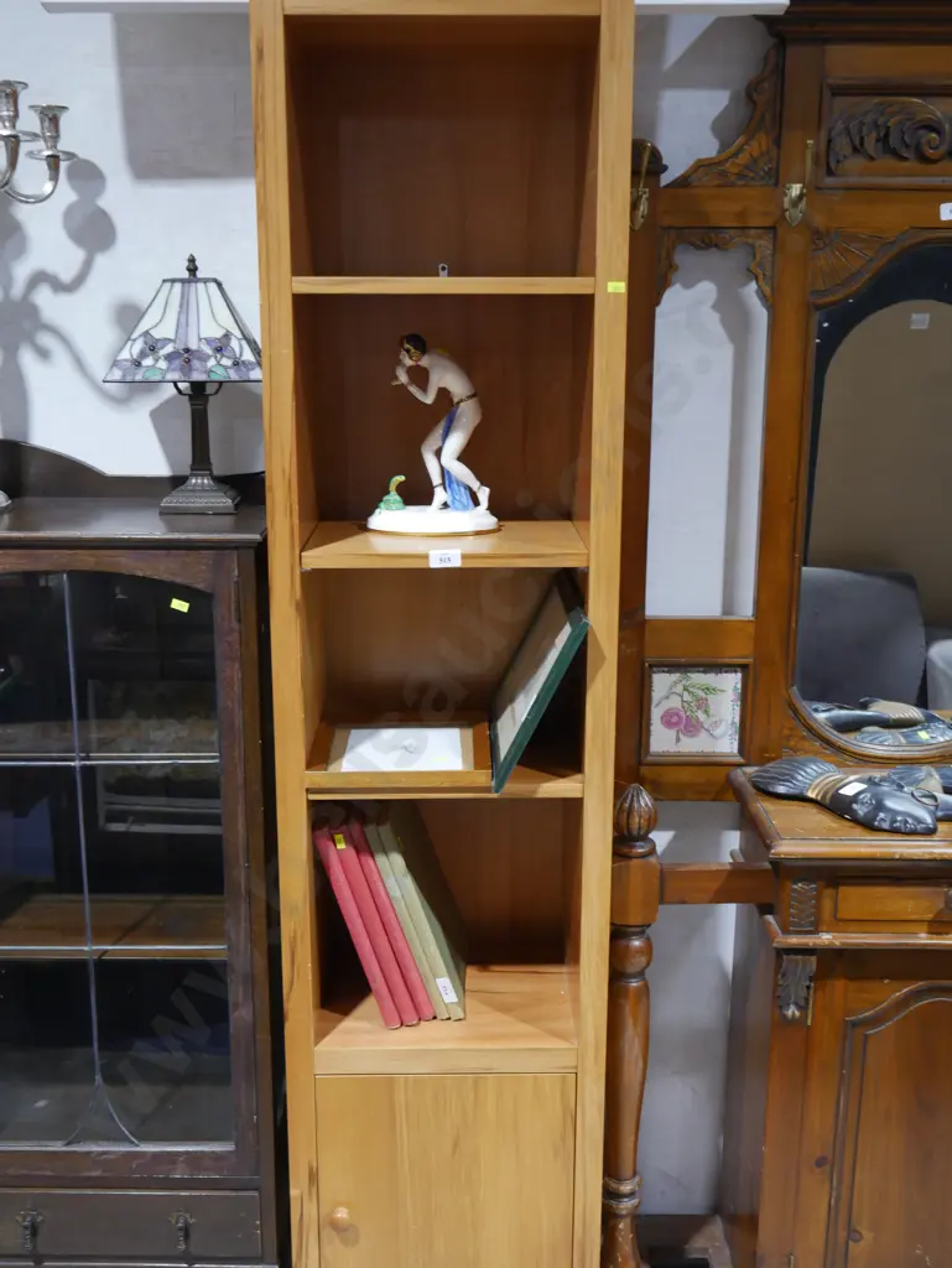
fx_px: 1319
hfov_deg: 39.7
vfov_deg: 51.3
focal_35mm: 36
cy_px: 634
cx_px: 476
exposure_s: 1/60
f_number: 4
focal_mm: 18
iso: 800
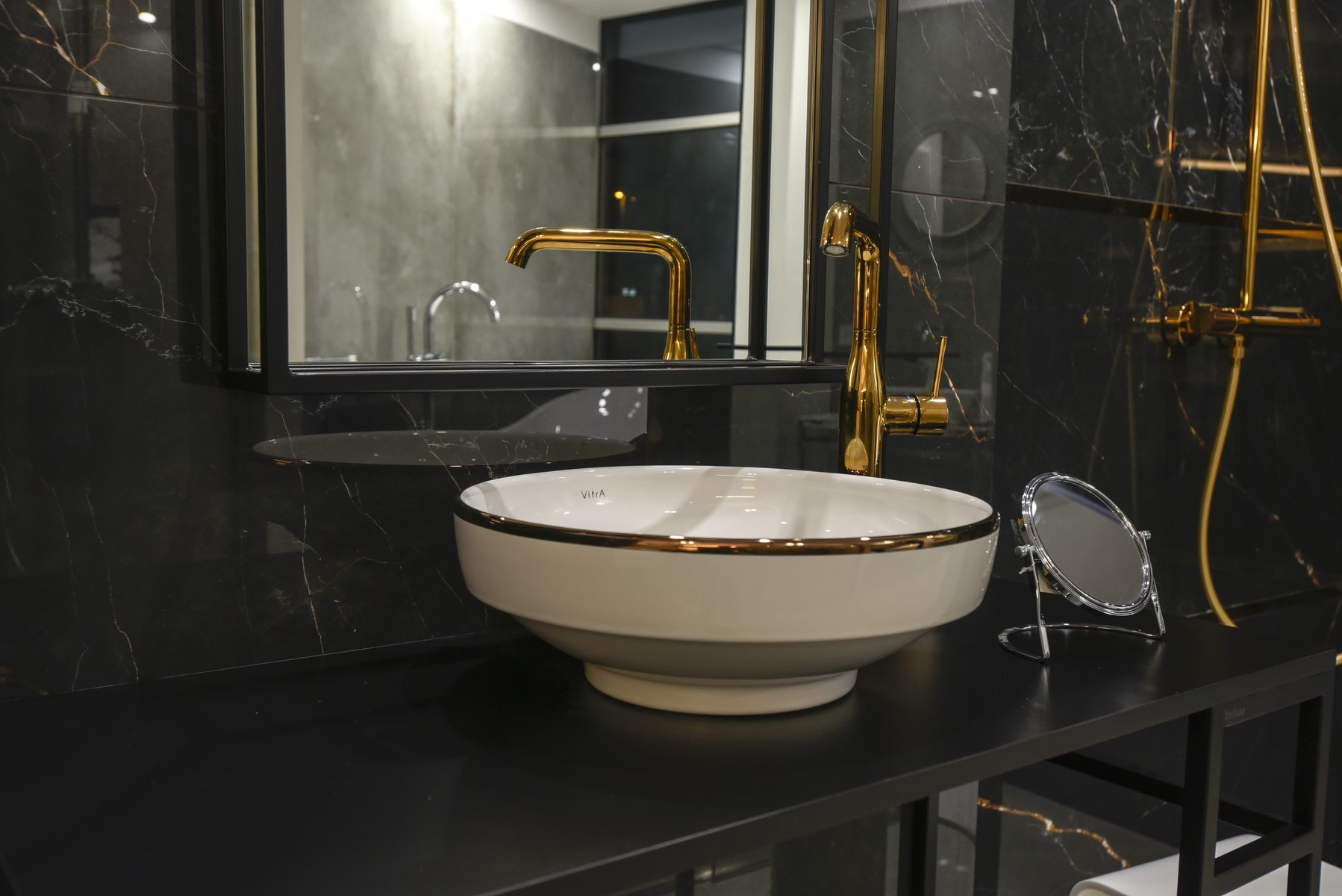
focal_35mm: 32
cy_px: 448
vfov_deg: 41.1
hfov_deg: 58.7
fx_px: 1193
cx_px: 671
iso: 800
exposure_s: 1/40
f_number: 5.6
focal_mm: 32
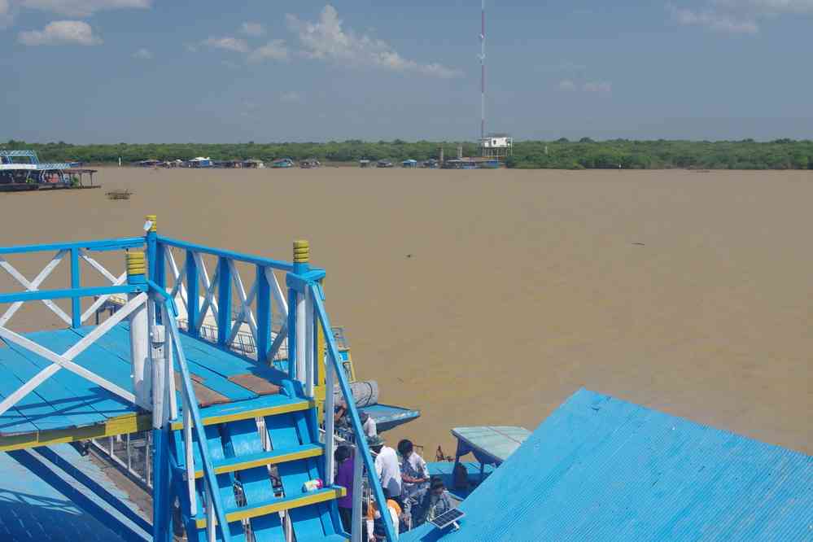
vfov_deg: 28.9
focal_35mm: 46
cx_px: 406
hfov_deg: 42.3
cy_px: 271
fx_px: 1050
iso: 200
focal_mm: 31
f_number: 11
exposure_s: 1/125
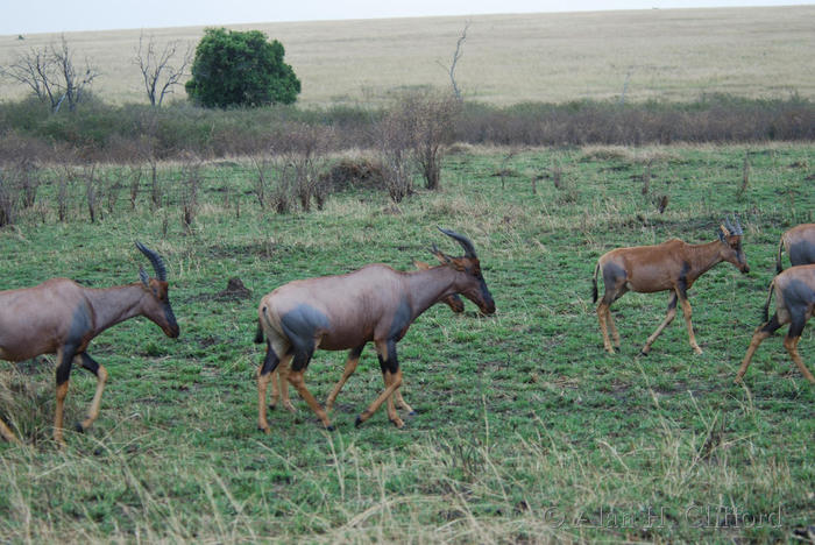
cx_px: 408
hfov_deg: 16.1
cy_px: 272
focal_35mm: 128
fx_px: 2889
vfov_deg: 10.8
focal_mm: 85
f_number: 4.8
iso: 180
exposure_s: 1/100
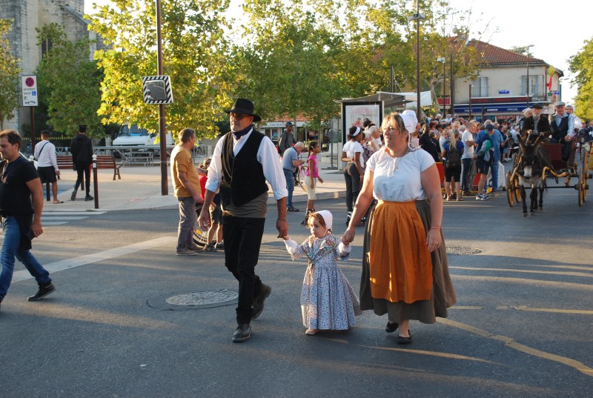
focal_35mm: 51
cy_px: 199
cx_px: 296
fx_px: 842
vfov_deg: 26.6
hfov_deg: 38.8
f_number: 5.6
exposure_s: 1/125
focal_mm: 34
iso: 200
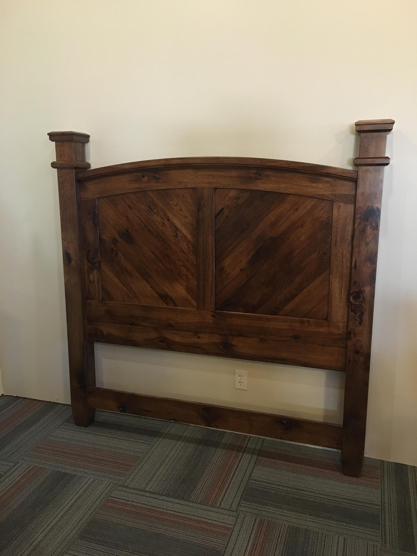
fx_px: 466
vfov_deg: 61.7
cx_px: 208
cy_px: 278
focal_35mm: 29
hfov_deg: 48.2
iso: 200
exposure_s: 1/30
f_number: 2.2
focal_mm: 4.15
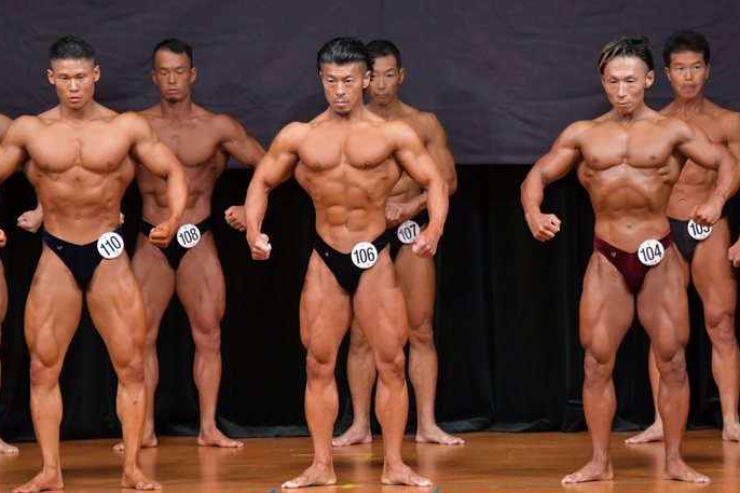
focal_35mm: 322
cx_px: 406
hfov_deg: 6.4
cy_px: 260
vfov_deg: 4.3
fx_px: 6617
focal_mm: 190
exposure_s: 1/400
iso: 5000
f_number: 5.6
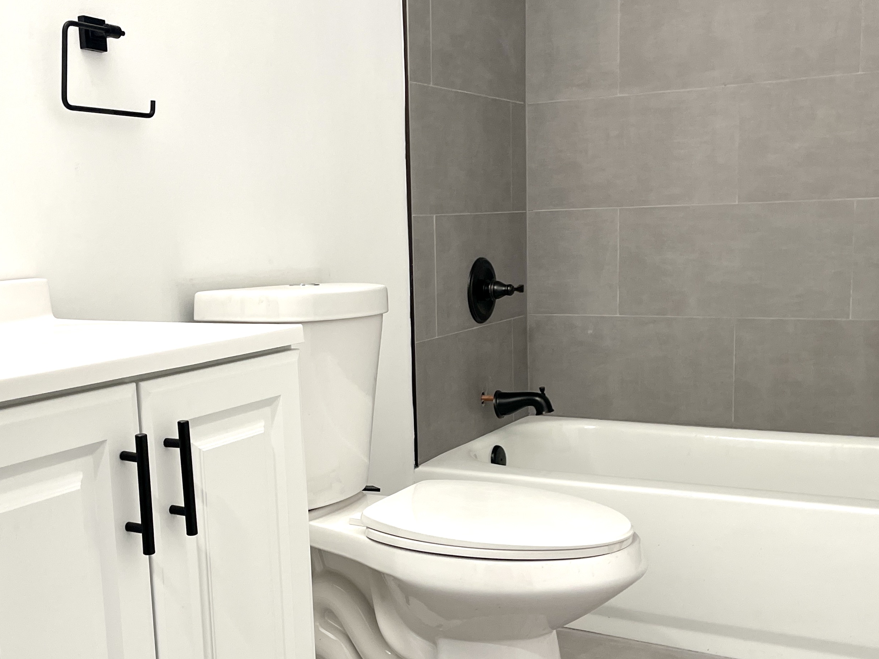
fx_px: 1016
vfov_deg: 35.8
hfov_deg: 46.7
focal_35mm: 40
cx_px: 383
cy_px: 394
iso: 125
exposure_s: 1/120
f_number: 1.6
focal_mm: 5.1
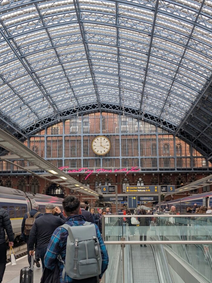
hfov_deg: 27.0
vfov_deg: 35.5
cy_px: 128
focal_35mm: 54
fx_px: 441
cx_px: 107
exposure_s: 1/72.2
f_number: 1.68
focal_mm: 6.9
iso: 18
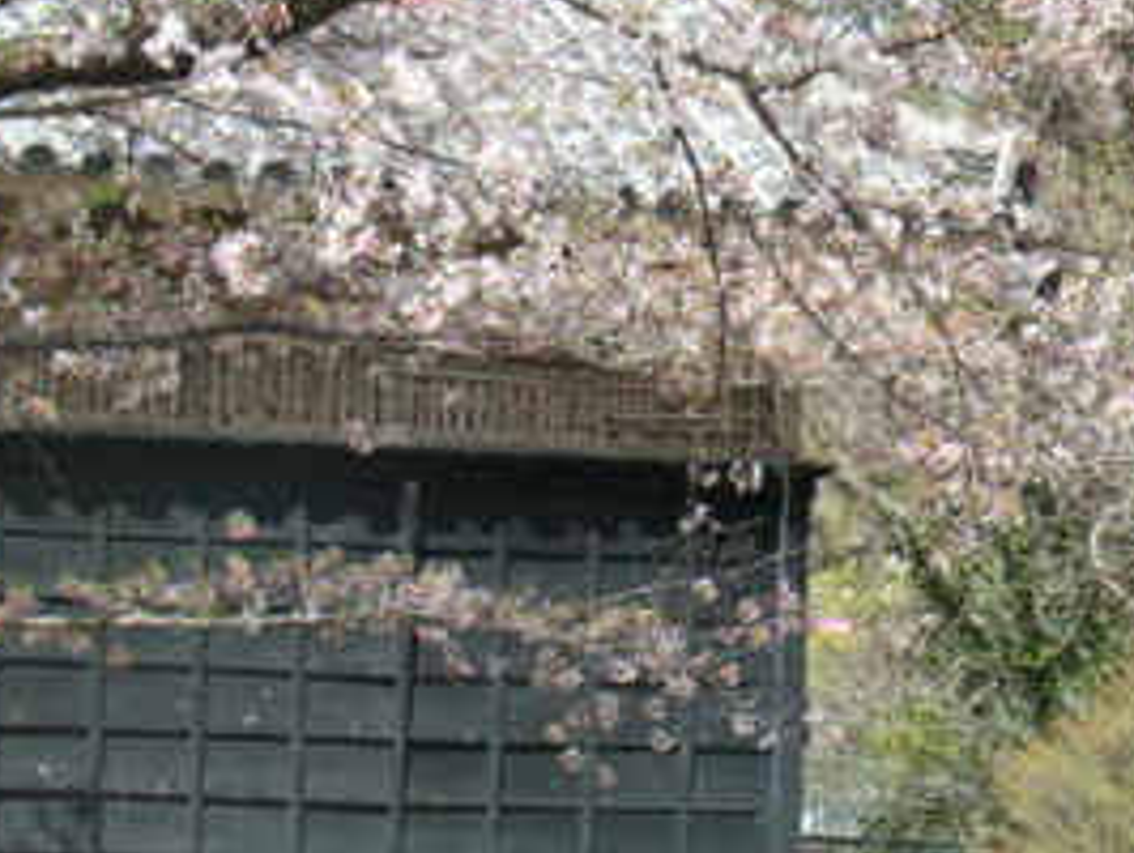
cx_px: 895
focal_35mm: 245
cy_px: 145
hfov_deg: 8.1
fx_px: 8033
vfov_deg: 6.1
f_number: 4.6
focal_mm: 25.9
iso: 80
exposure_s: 1/250
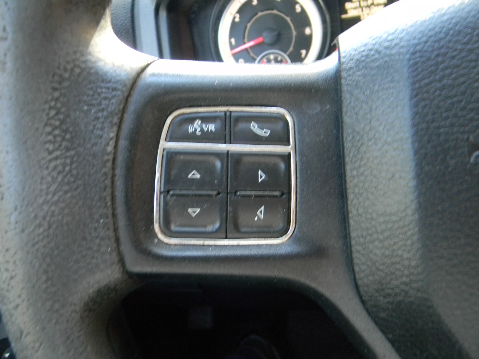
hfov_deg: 63.4
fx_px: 387
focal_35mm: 28
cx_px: 240
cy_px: 180
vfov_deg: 49.7
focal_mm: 5
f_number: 3.5
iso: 400
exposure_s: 1/22.1
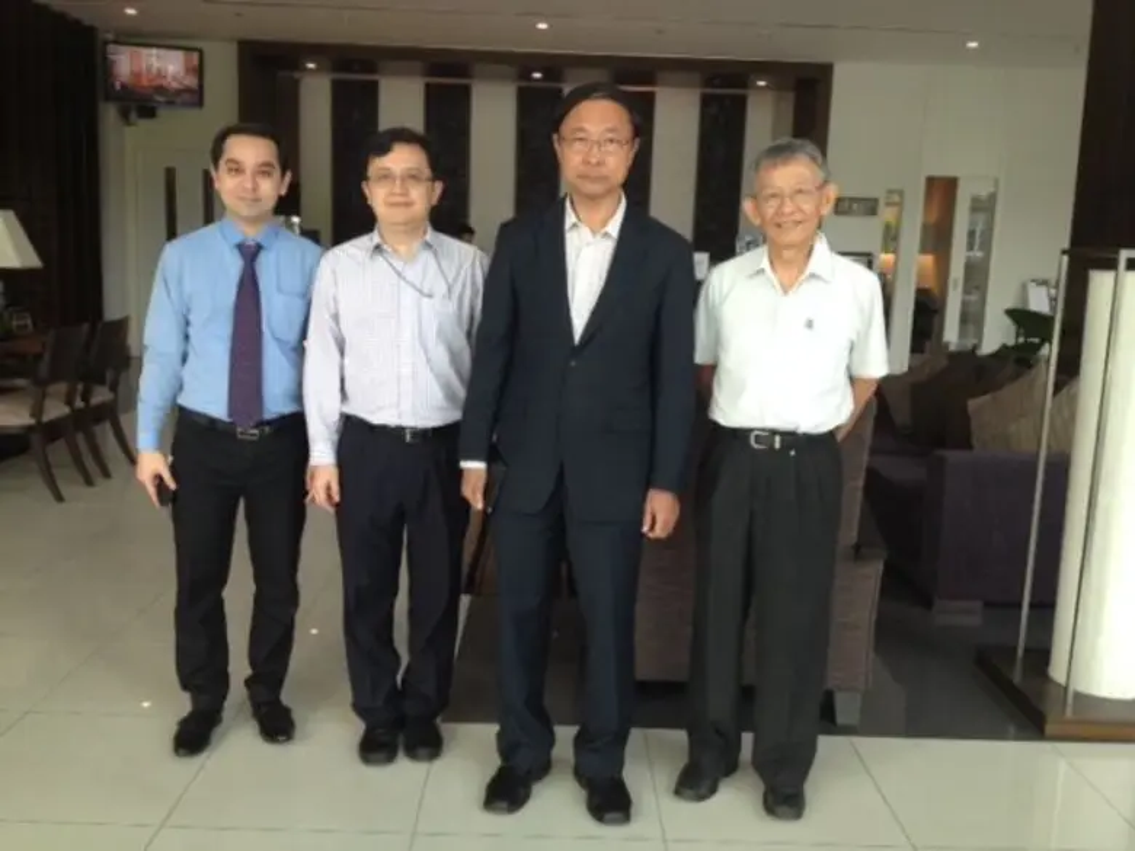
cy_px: 426
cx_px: 568
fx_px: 1148
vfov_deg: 40.7
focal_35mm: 35
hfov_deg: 52.6
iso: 80
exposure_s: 1/120
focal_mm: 4.28
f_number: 2.4
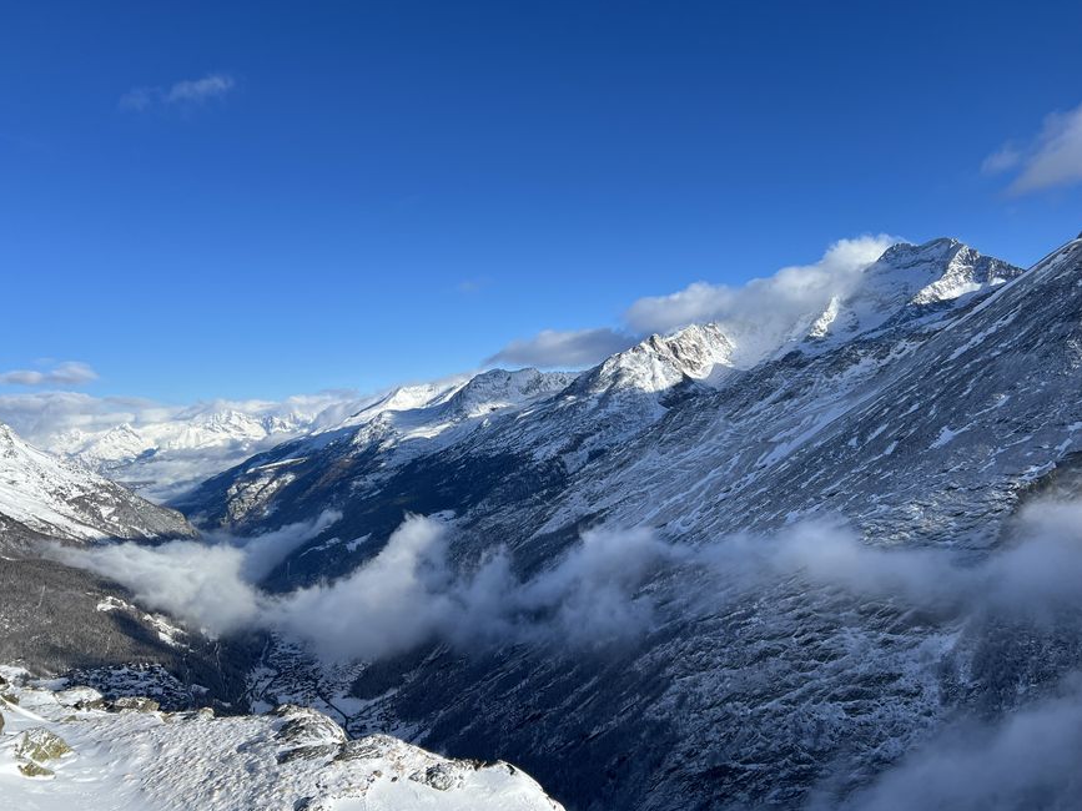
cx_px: 522
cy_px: 415
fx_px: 844
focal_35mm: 27
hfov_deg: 65.3
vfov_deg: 51.3
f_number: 1.5
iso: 50
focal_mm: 5.7
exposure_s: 1/5076
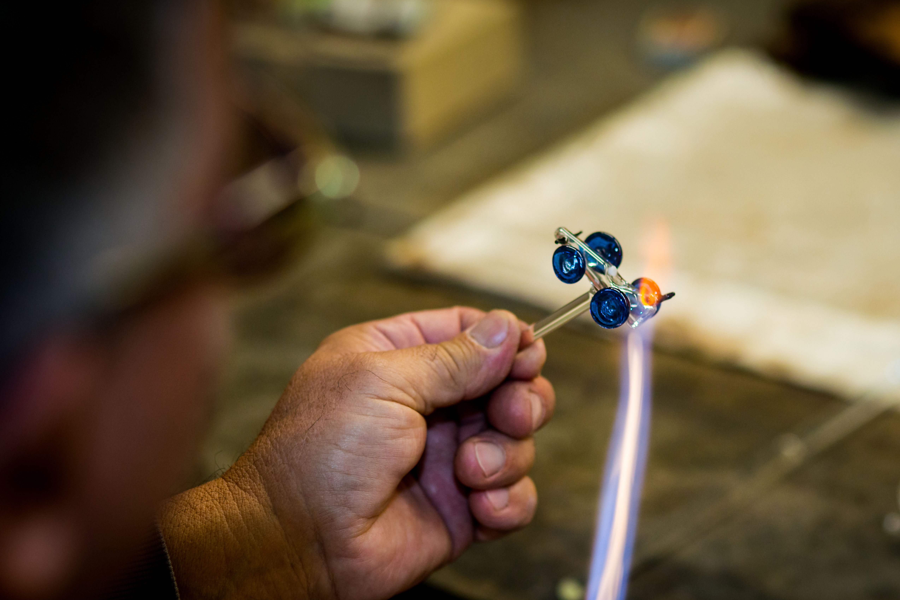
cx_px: 583
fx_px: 3076
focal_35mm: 123
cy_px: 354
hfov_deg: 16.6
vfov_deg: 11.1
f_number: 2.8
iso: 400
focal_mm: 85
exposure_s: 1/320
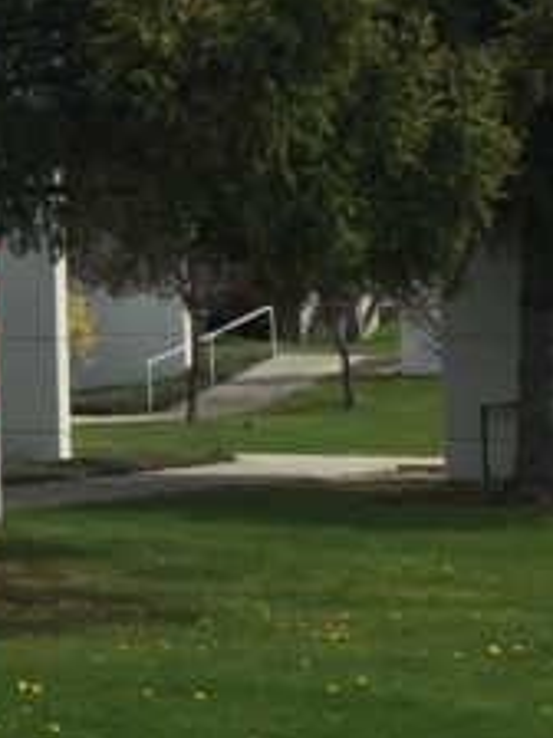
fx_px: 2918
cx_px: -481
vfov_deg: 14.3
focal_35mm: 137
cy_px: 122
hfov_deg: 10.2
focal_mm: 4.15
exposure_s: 1/1883
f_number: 2.2
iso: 32
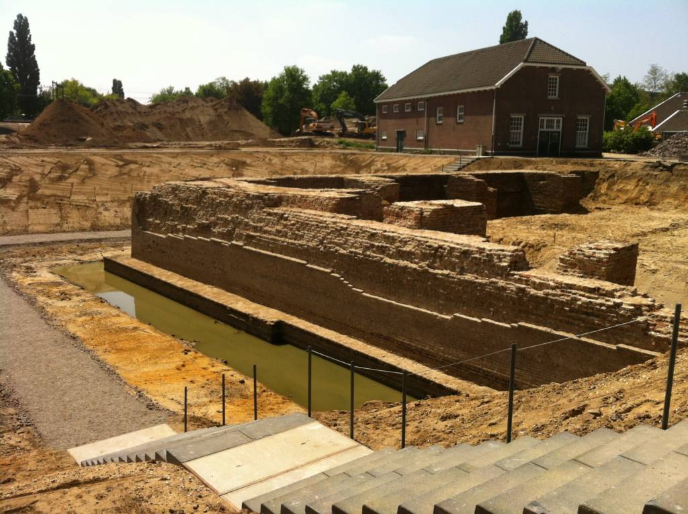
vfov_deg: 40.6
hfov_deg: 52.7
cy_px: 257
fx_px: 695
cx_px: 344
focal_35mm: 35
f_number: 2.8
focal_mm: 3.85
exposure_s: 1/1436
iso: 80
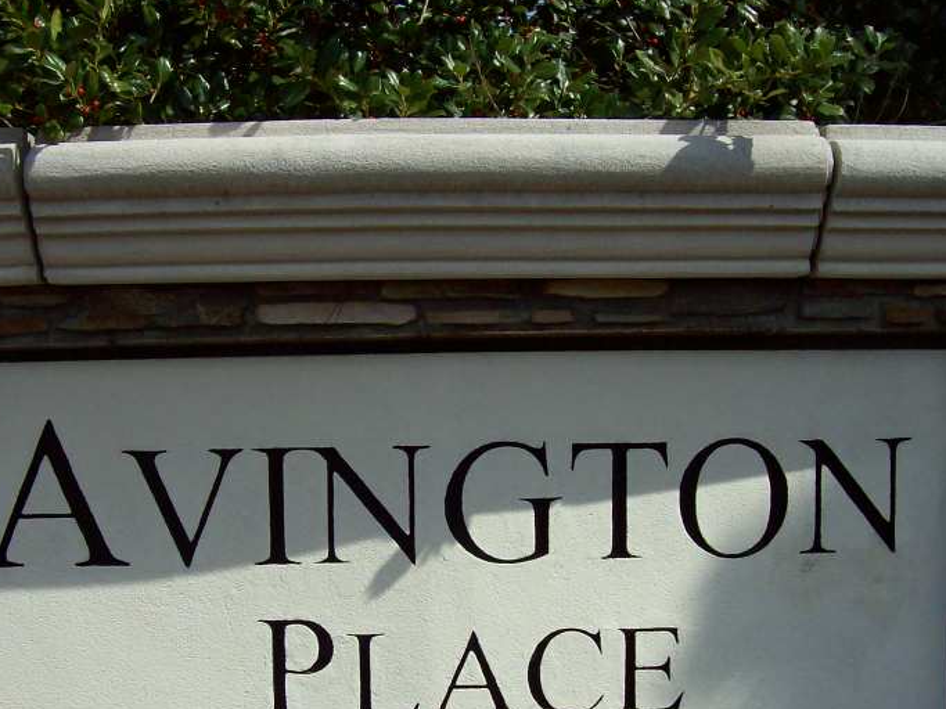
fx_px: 1475
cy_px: 515
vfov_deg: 26.7
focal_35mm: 54
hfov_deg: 35.5
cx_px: 421
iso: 80
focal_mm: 6
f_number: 4.8
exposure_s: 1/905
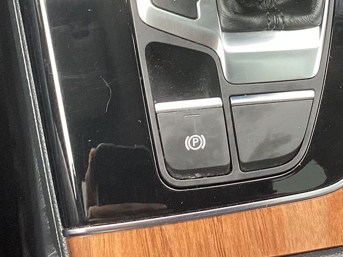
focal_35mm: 79
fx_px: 783
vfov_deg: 18.1
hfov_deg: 24.0
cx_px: 315
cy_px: -9
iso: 64
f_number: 2.4
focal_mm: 3.3
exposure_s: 1/60
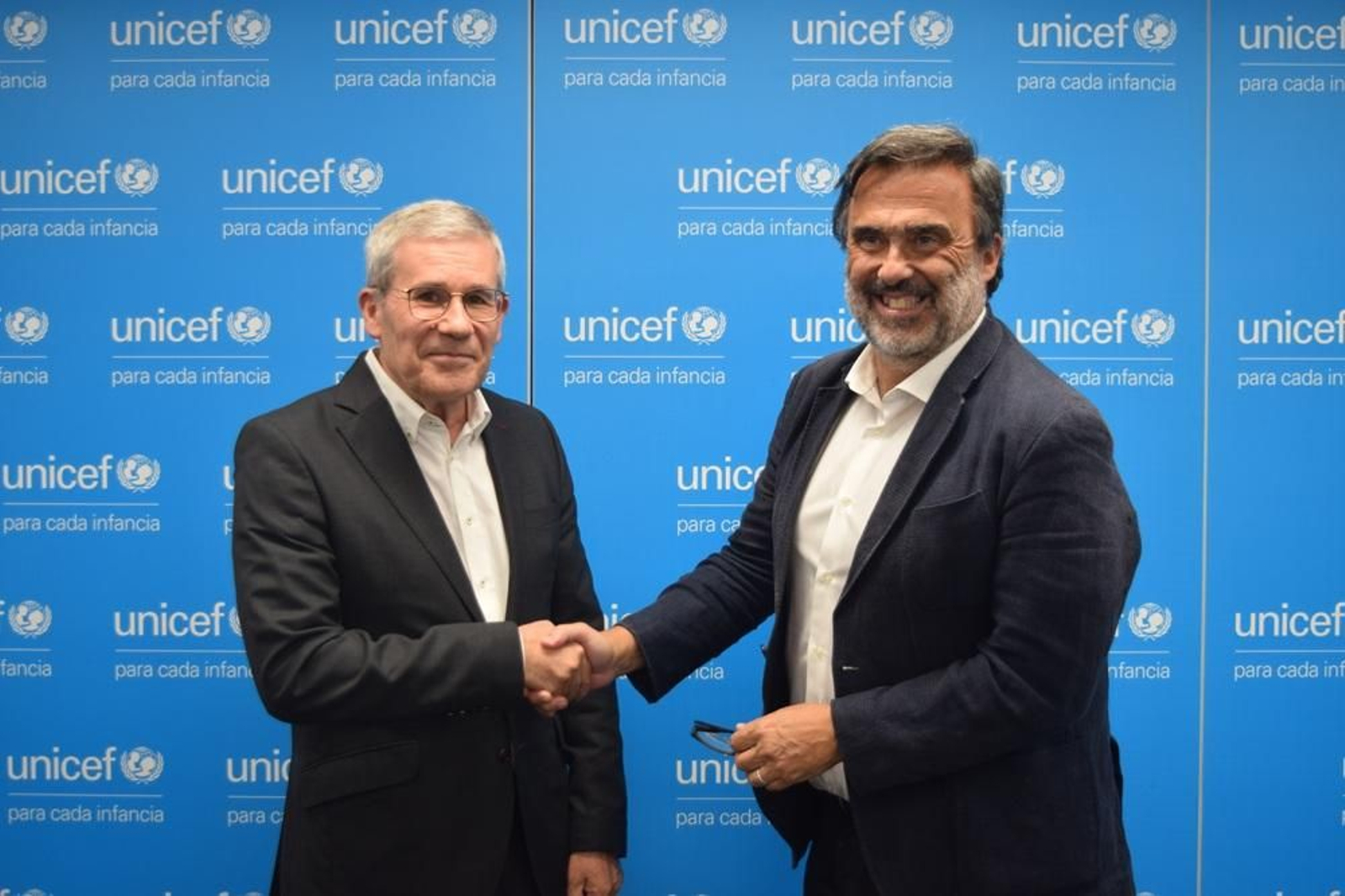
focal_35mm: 44
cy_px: 448
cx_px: 672
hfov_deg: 45.0
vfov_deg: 30.8
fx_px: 1625
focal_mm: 29
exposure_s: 1/60
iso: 400
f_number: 4.2
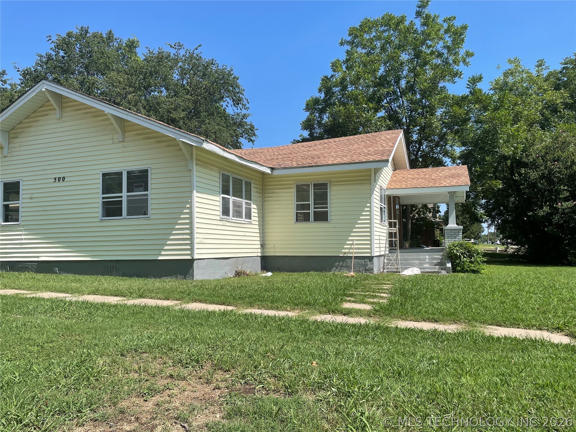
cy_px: 216
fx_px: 433
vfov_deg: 53.1
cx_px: 288
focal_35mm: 26
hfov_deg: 67.3
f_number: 1.6
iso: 32
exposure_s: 1/2681
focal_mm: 4.2
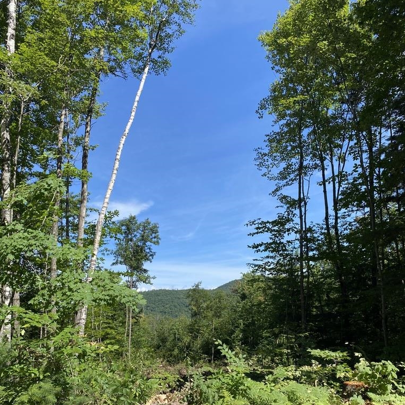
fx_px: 410
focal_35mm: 31
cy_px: 268
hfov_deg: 52.5
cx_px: 204
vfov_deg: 51.6
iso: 32
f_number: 1.8
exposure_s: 1/2222
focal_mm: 4.25
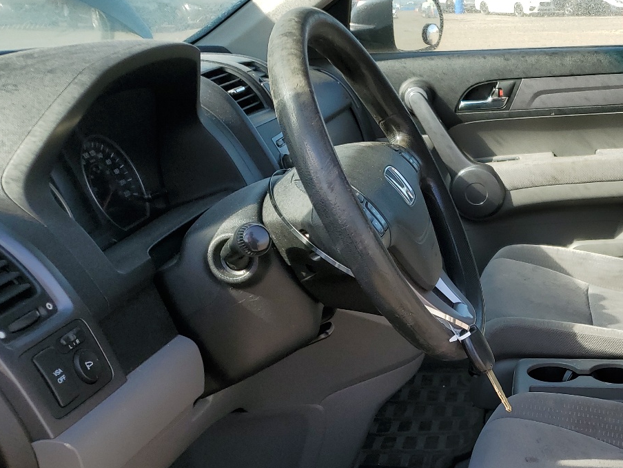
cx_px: 544
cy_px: 394
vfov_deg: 30.5
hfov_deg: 38.8
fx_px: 828
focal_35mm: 46
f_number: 1.5
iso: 50
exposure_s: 1/769
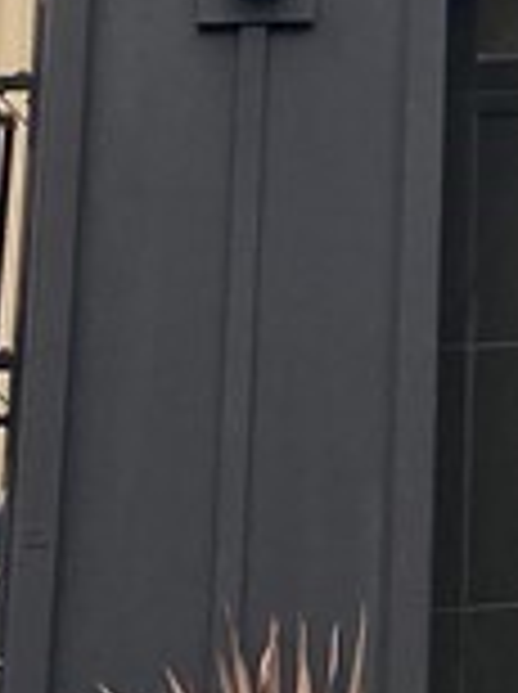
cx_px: 1090
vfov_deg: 9.8
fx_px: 3461
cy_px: -1080
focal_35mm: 173
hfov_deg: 8.1
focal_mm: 4.25
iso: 50
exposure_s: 1/122
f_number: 1.8
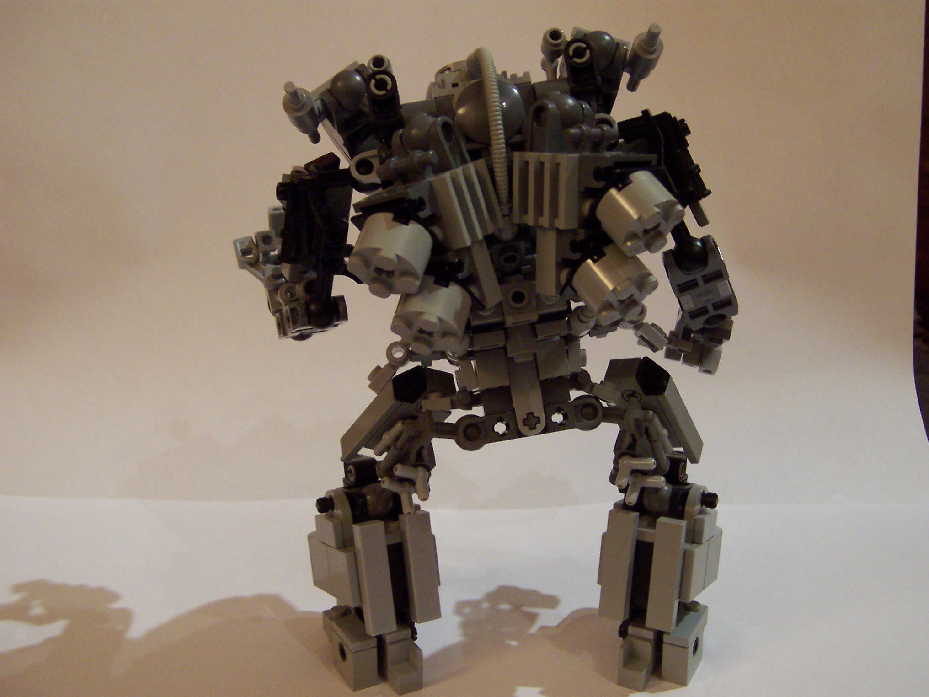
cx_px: 464
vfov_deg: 39.7
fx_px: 966
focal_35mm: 36
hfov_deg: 51.4
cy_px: 348
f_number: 2.8
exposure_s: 1/15
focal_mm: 5.6
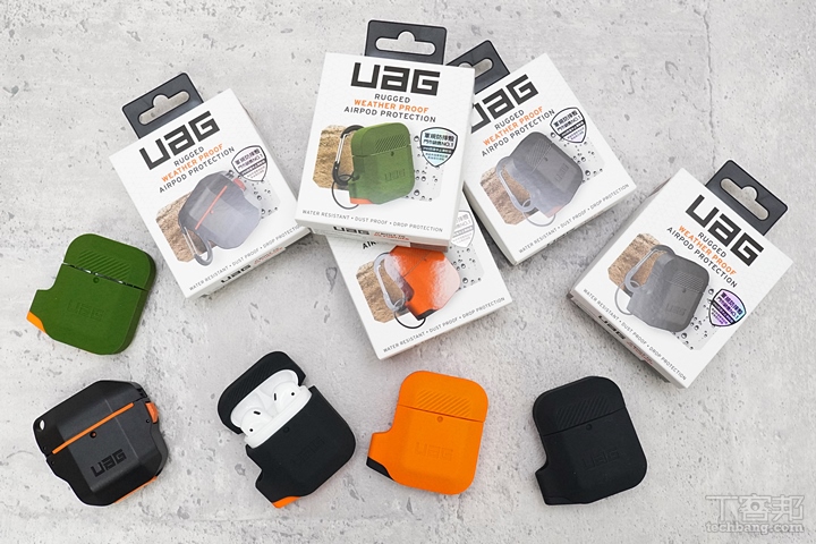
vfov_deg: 43.6
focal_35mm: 30
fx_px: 680
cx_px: 408
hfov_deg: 61.9
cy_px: 272
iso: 3200
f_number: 7.1
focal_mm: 20
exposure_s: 1/125
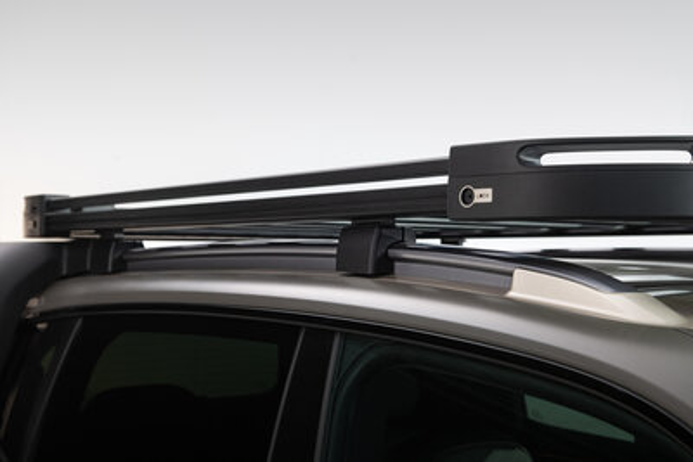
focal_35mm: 58
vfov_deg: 23.4
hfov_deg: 34.5
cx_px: 346
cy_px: 231
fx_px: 1117
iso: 1250
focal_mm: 58
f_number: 5.6
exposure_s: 1/50
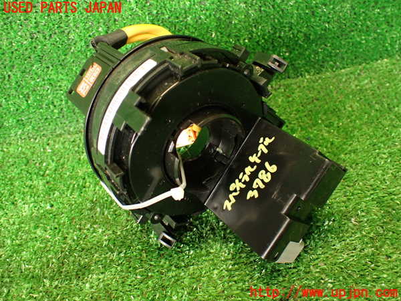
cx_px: 200
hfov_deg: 60.0
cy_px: 150
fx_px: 348
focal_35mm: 30
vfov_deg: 46.8
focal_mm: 5.4
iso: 400
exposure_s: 1/30
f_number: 2.3
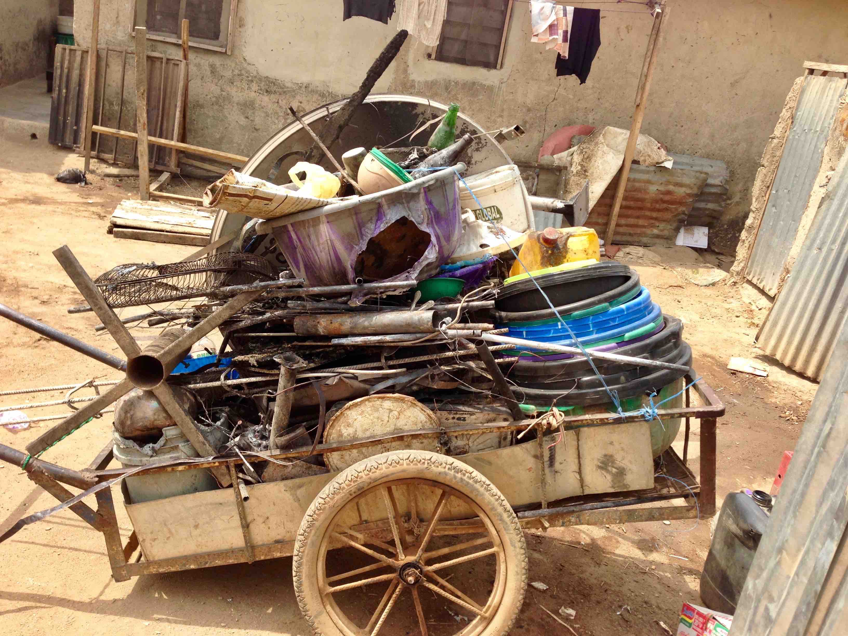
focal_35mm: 33
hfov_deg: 55.4
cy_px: 318
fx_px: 808
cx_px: 424
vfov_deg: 42.9
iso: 50
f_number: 2.4
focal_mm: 4.12
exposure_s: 1/570
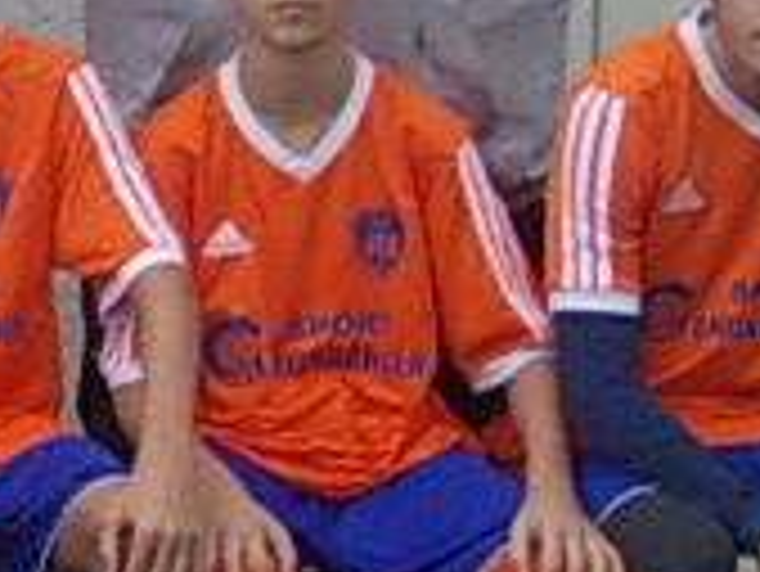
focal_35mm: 309
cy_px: 23
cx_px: -1066
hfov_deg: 6.1
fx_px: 6789
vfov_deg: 4.8
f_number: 3.6
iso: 200
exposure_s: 1/25
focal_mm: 7.2
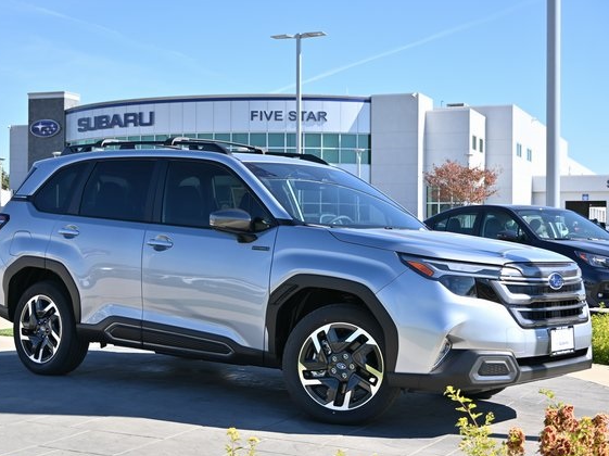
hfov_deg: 34.4
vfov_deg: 26.1
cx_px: 279
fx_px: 985
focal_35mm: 56
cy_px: 230
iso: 140
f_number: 4.2
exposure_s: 1/1000
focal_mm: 34
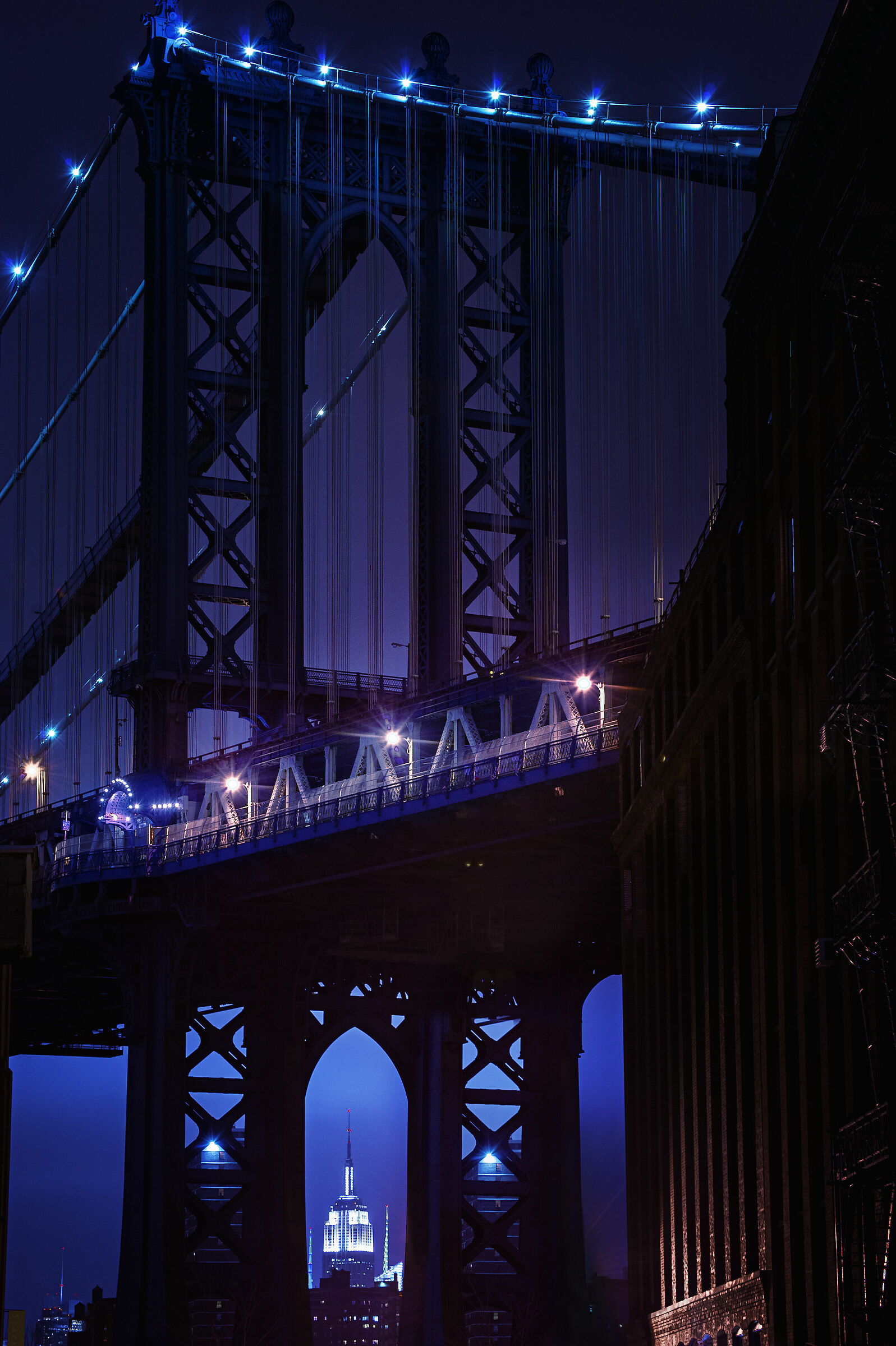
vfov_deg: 20.4
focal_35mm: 100
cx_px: 448
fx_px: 3738
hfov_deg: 13.7
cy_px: 673
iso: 400
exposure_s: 2
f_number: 10
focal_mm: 100
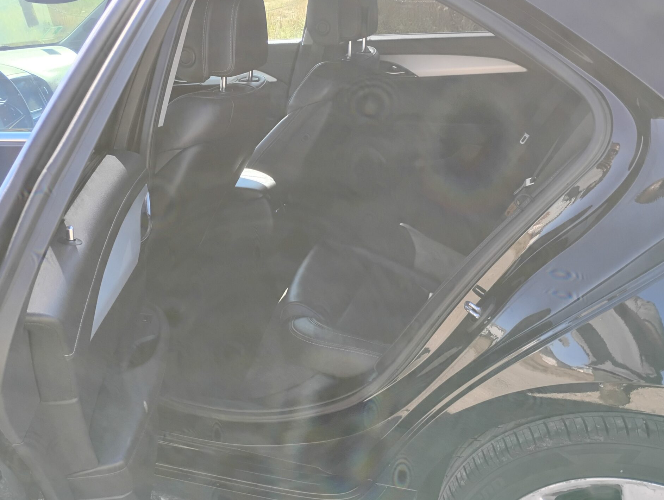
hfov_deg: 48.6
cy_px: 268
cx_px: 259
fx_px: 730
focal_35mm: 38
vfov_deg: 37.8
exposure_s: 1/120
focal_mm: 4.26
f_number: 1.8
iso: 102
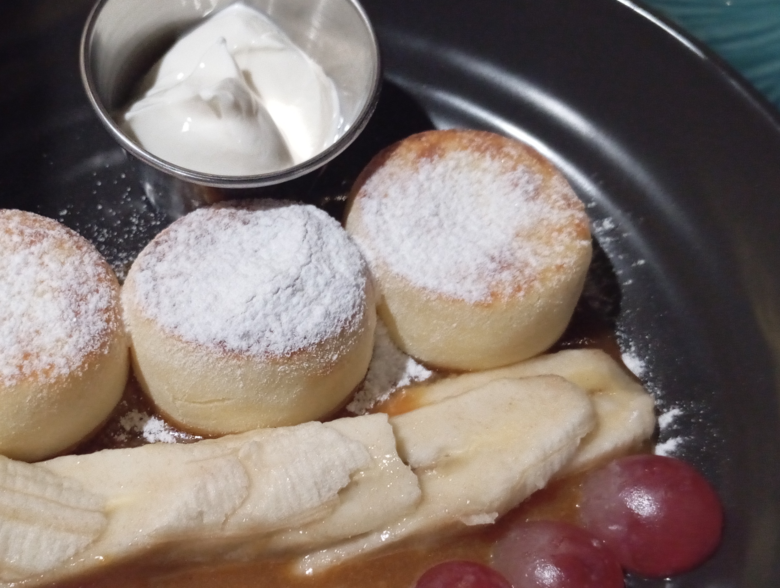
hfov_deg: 40.7
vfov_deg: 31.4
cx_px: 261
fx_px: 1038
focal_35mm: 46
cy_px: 374
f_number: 1.8
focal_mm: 4.25
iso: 778
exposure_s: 1/20
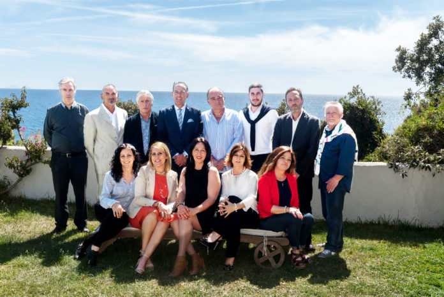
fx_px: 537
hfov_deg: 44.9
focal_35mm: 44
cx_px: 222
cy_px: 148
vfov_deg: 30.9
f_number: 7.1
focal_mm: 29
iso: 200
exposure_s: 1/250
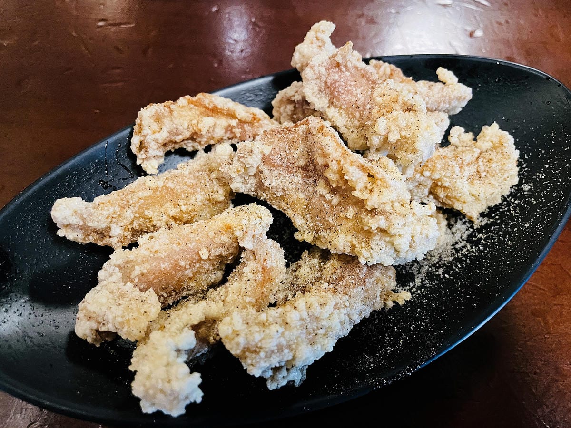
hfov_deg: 67.3
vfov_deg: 53.1
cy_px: 214
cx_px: 286
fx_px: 429
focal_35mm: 26
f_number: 1.6
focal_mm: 4.2
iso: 500
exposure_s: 1/40
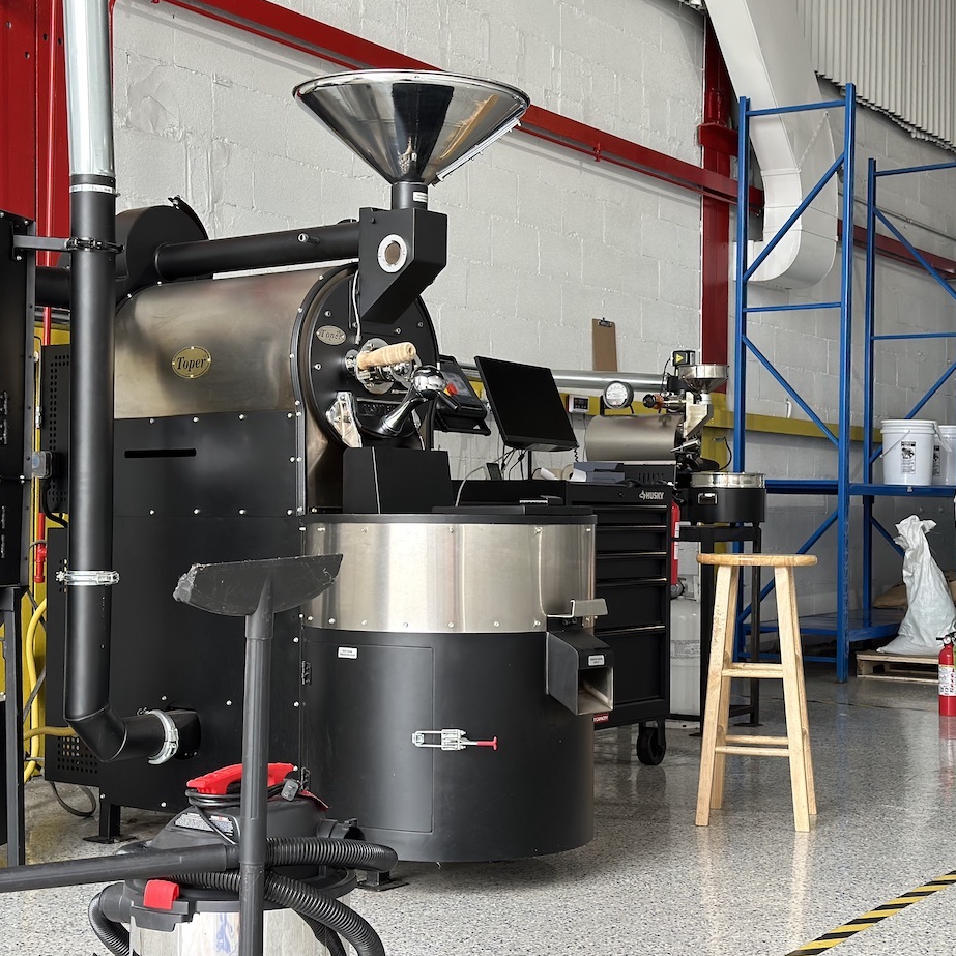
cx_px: 473
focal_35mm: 57
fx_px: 1781
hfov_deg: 30.0
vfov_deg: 30.0
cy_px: 479
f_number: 1.78
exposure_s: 1/60
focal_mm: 6.86
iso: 160
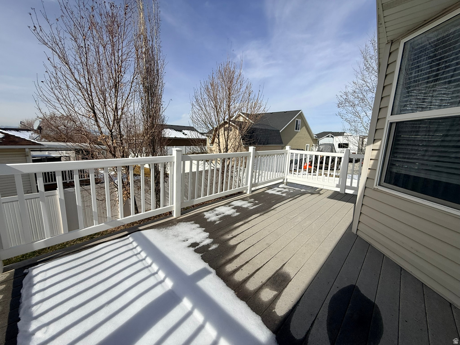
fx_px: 186
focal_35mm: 14
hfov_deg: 102.1
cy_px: 172
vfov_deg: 85.7
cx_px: 230
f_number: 2.2
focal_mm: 2.22
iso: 50
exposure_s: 1/5155
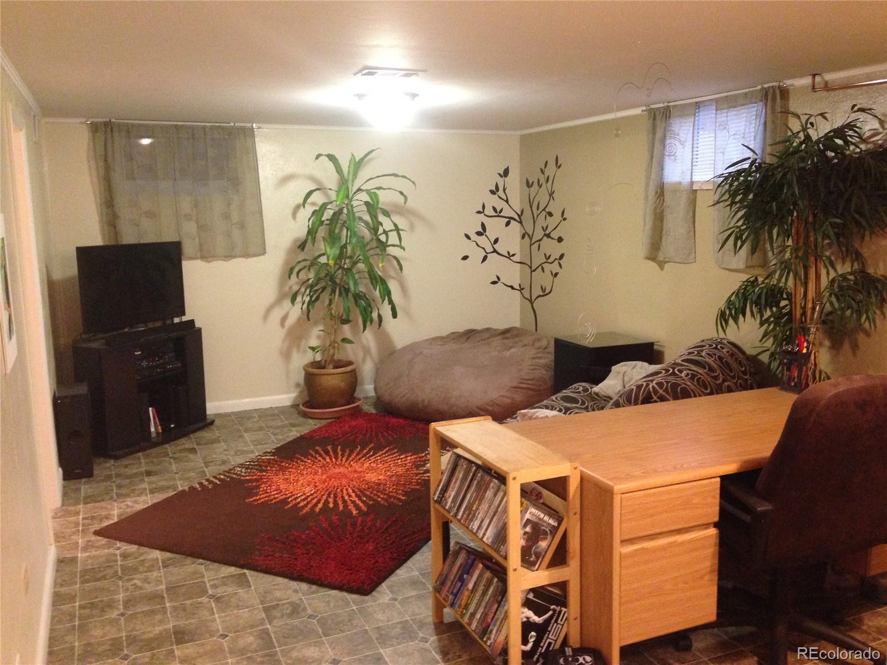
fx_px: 846
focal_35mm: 33
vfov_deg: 42.9
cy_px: 332
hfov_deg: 55.4
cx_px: 444
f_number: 2.4
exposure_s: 1/15
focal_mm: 4.12
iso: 400
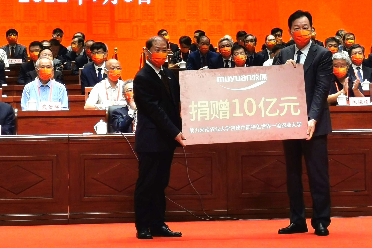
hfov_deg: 14.2
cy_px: 77
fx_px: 1498
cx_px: 208
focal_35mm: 145
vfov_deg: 9.5
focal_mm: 5.56
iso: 50
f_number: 1.6
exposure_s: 1/115
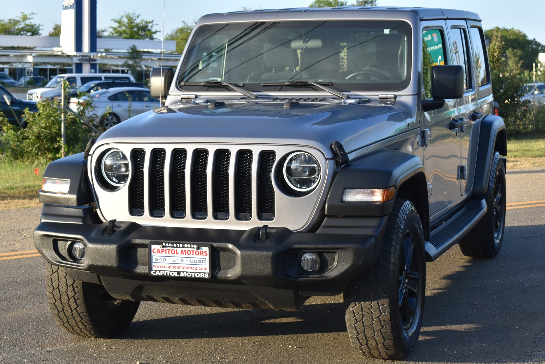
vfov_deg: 18.2
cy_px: 182
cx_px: 272
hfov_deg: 27.0
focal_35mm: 75
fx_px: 1135
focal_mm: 50
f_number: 8
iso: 320
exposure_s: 1/250
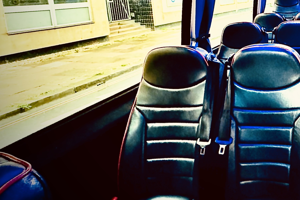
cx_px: 280
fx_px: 233
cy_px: 12
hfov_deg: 55.1
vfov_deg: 41.8
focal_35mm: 28
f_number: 2.2
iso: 1600
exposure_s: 1/30
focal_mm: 2.22
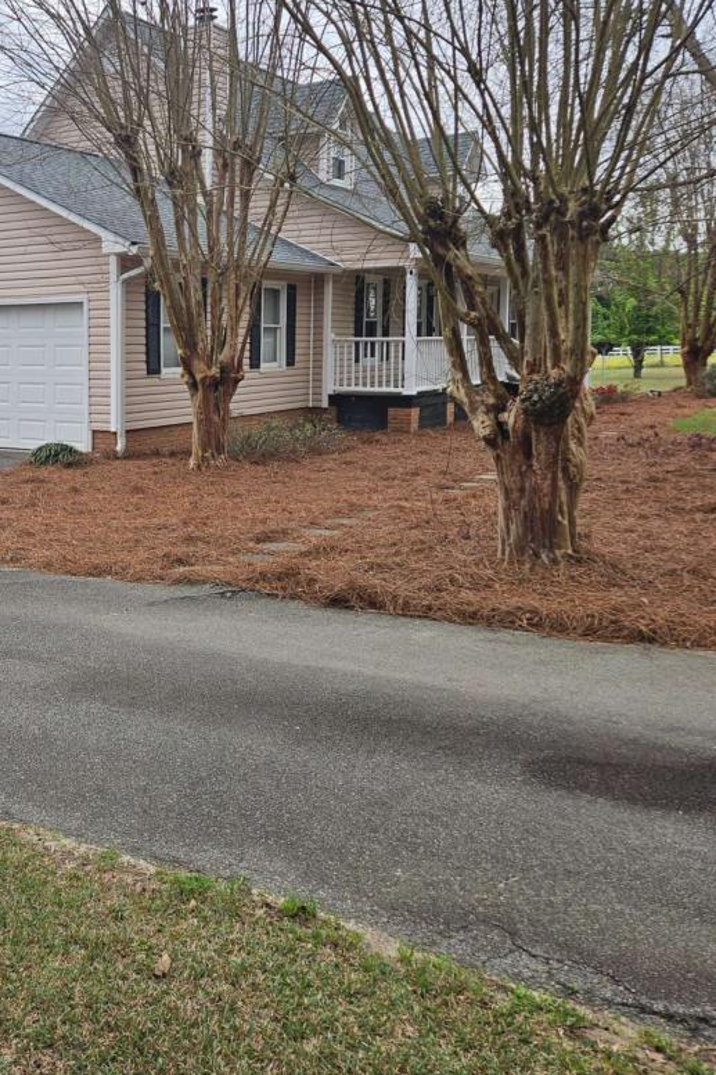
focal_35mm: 37
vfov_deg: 51.7
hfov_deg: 34.1
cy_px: 463
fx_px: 1104
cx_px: 78
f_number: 1.8
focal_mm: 5.4
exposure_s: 1/715
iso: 25
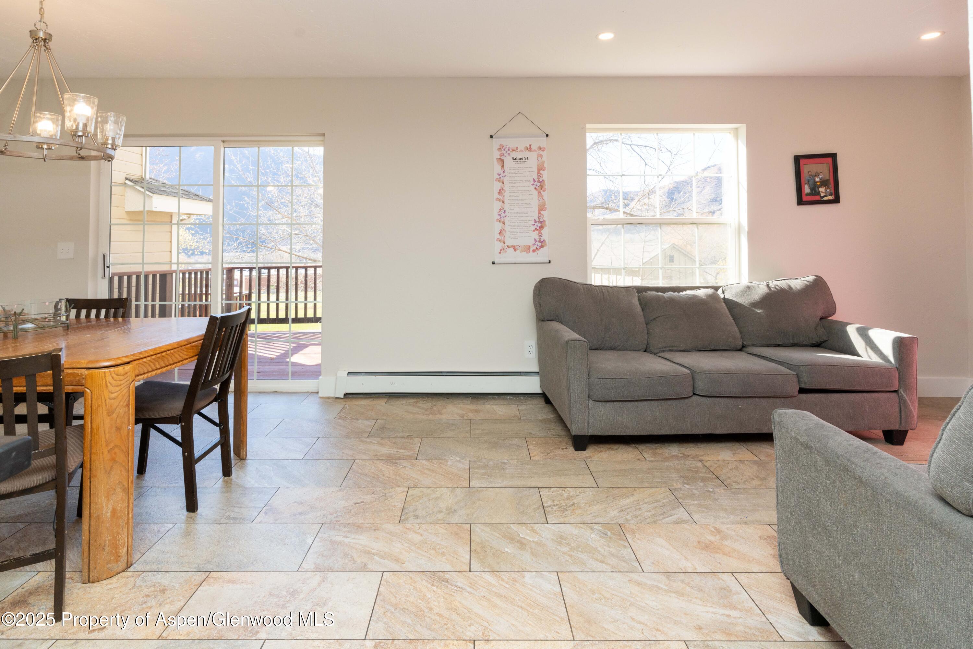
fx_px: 473
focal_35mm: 18
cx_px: 486
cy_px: 324
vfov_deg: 68.9
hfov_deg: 91.6
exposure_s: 1/200
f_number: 8
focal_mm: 17.5
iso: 800
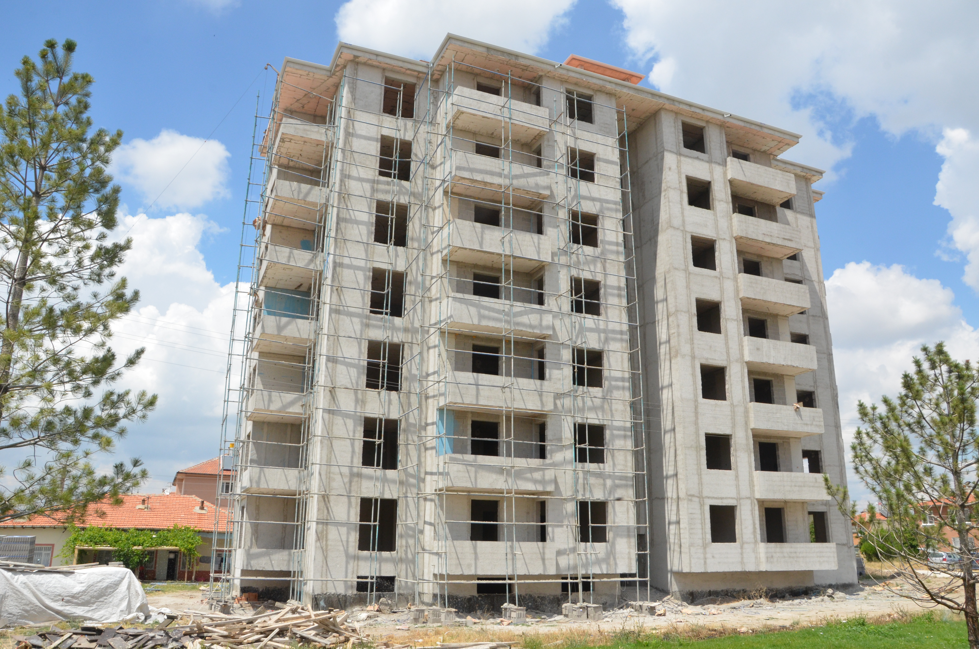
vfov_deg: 47.7
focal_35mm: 27
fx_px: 733
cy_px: 324
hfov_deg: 67.5
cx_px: 490
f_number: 13
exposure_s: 1/640
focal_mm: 18
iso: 800
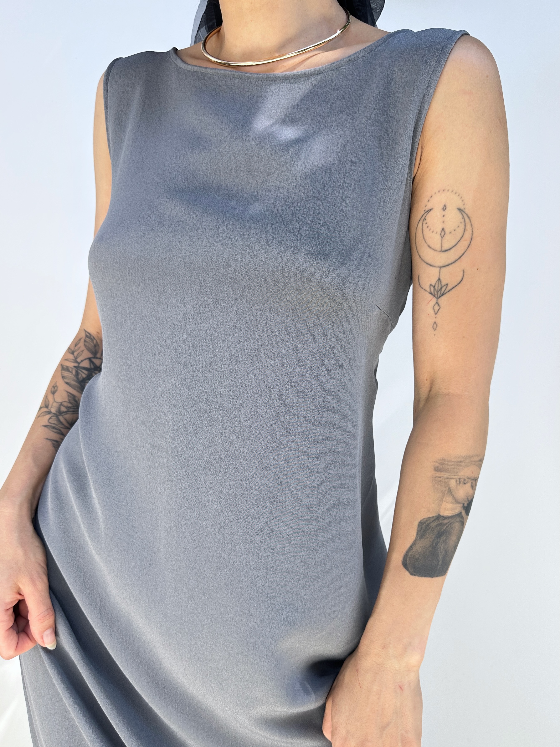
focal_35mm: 24
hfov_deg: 56.8
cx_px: 280
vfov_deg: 71.6
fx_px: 518
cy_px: 374
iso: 80
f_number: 1.78
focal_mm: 6.86
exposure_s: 1/442
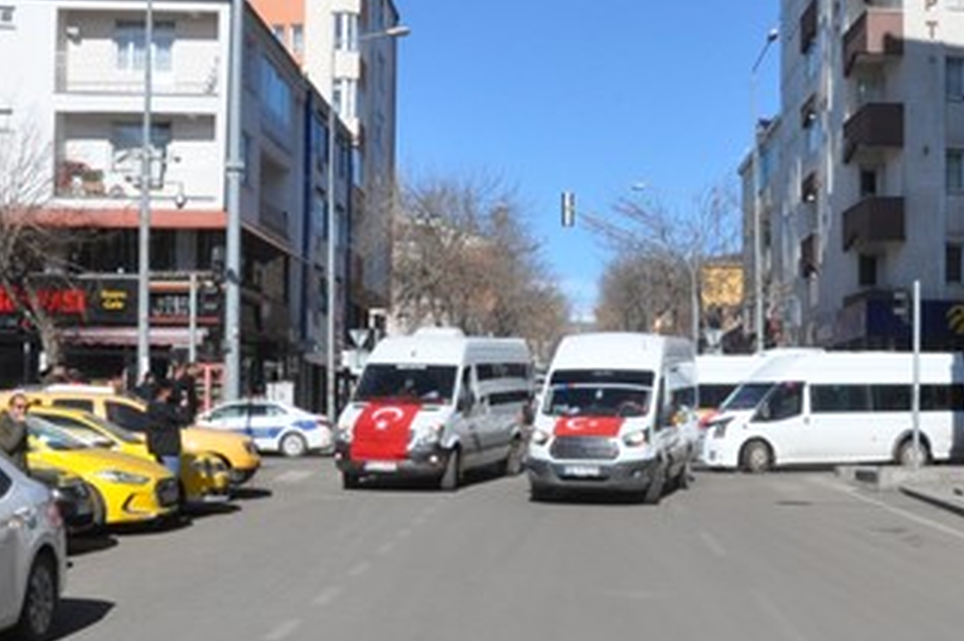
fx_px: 1471
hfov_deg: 35.8
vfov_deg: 24.5
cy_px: 405
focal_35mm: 55
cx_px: 668
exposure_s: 1/500
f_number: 22
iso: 1250
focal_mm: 18
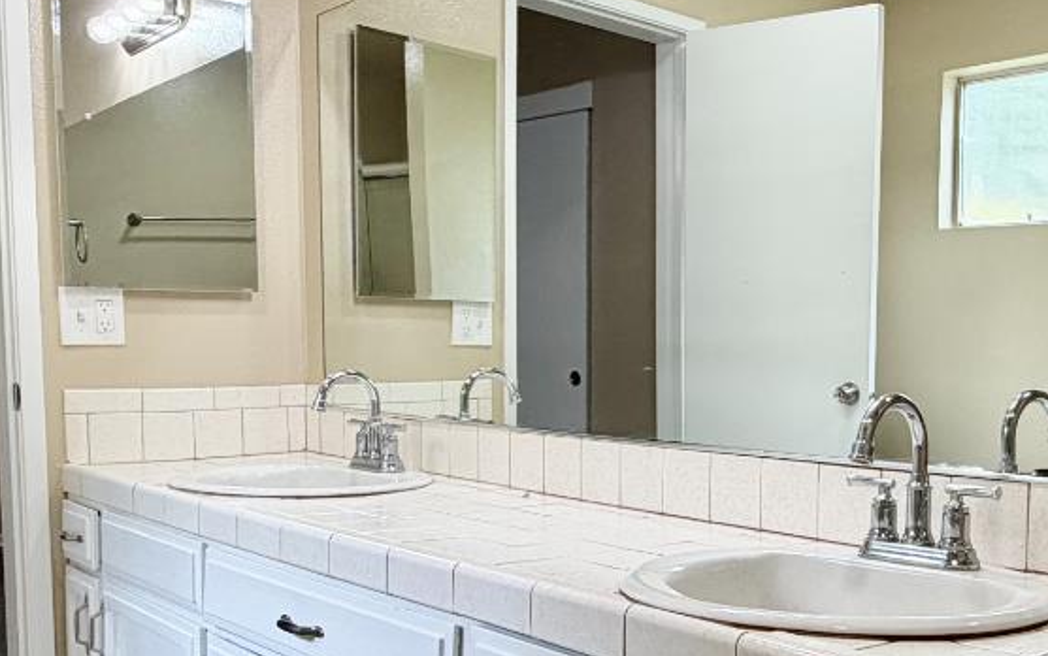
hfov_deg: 48.3
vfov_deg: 31.8
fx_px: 1143
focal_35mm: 40
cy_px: 427
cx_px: 714
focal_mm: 2.22
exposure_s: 1/120
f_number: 2.2
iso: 160
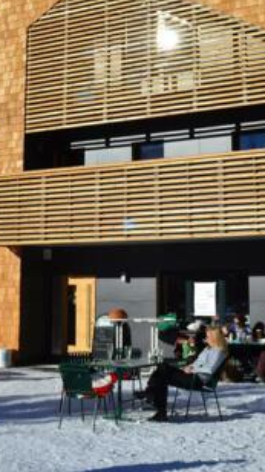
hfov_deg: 19.7
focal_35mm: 61
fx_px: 763
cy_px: 136
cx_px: 146
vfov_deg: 33.9
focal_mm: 18
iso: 100
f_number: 14
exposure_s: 1/400
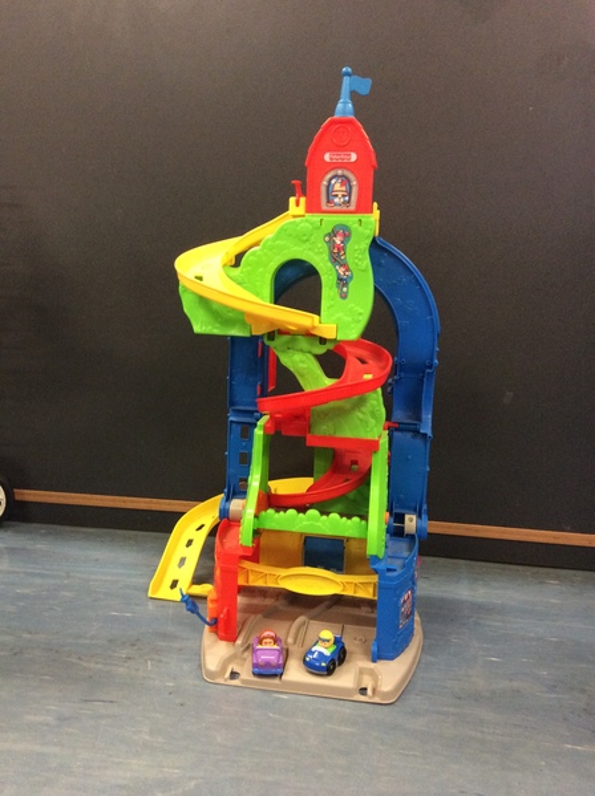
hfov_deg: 44.0
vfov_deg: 56.9
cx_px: 298
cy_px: 398
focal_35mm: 32
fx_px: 735
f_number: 2.4
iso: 200
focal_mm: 3.3
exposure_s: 1/25
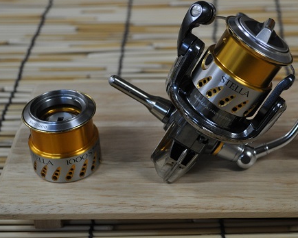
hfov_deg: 26.7
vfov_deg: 21.5
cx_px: 190
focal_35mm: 71
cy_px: 120
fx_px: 626
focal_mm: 34
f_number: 5.6
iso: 800
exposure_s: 1/60
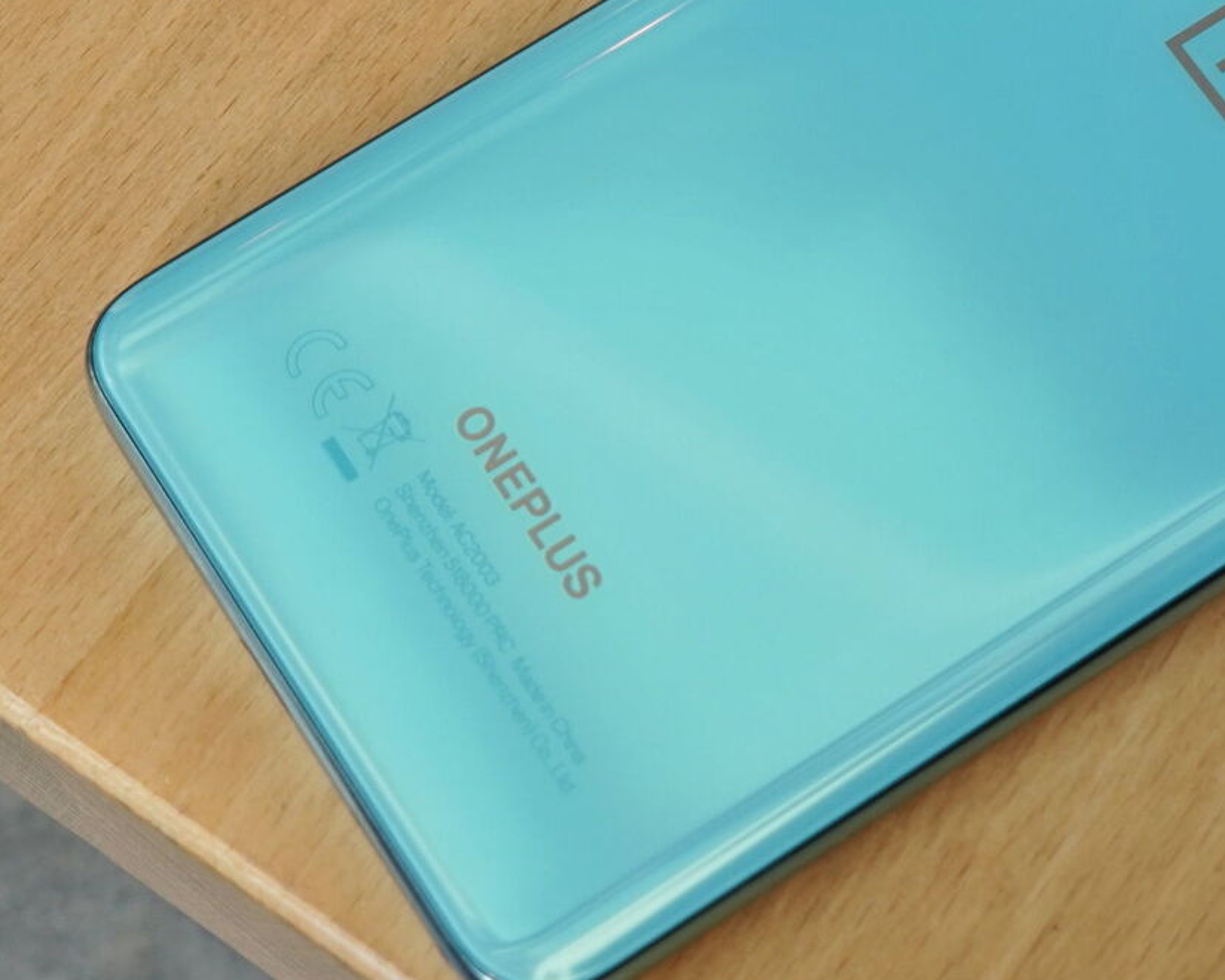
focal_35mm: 94
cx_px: 1067
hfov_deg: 20.0
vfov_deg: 16.3
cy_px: 223
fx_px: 3408
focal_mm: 43
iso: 800
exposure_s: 1/160
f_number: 7.1
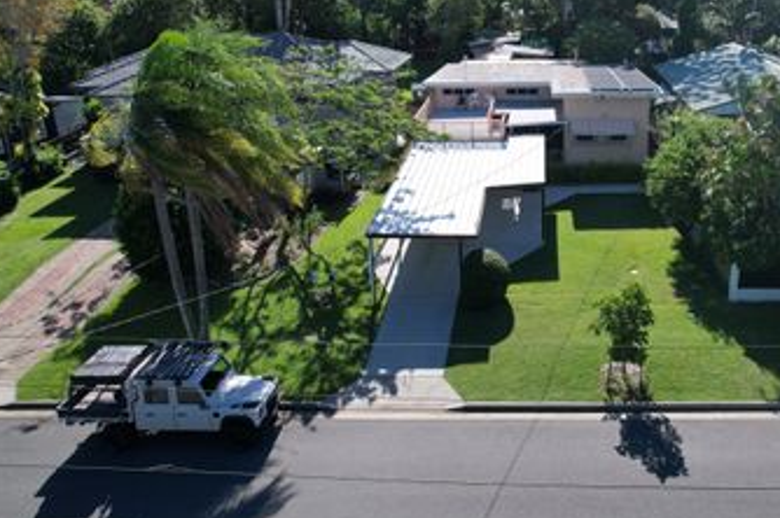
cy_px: 169
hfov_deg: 59.1
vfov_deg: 41.7
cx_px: 511
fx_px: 671
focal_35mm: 31
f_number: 2.8
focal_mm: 8.38
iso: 100
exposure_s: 1/1600
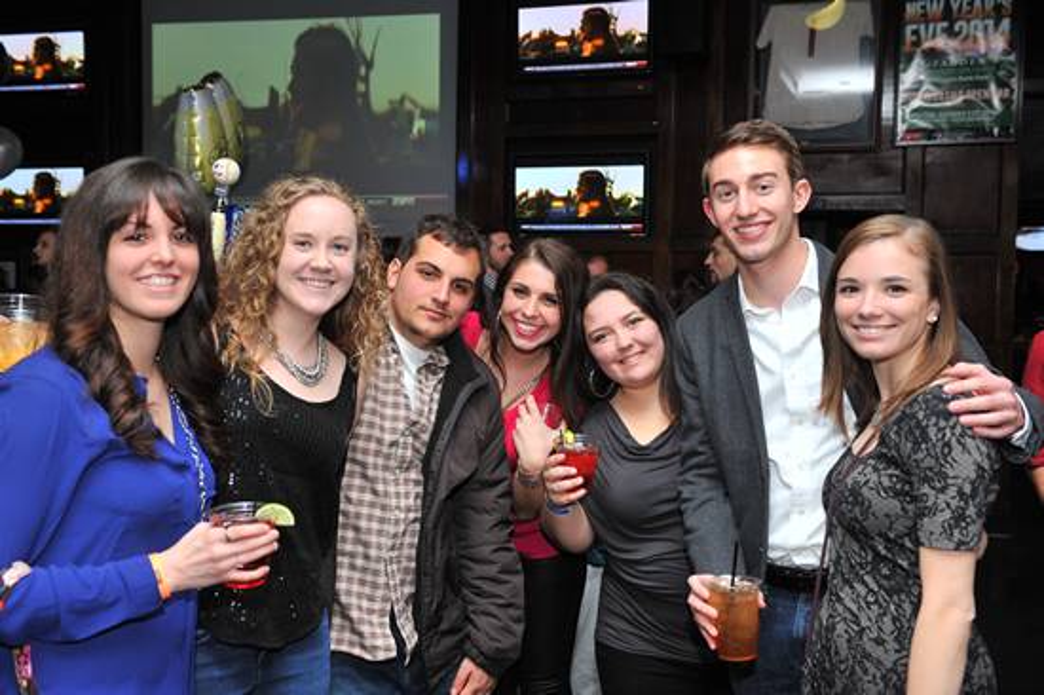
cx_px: 522
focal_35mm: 38
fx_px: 1101
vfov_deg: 35.0
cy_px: 348
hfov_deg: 50.7
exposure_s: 1/100
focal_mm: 38
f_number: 5
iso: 1000
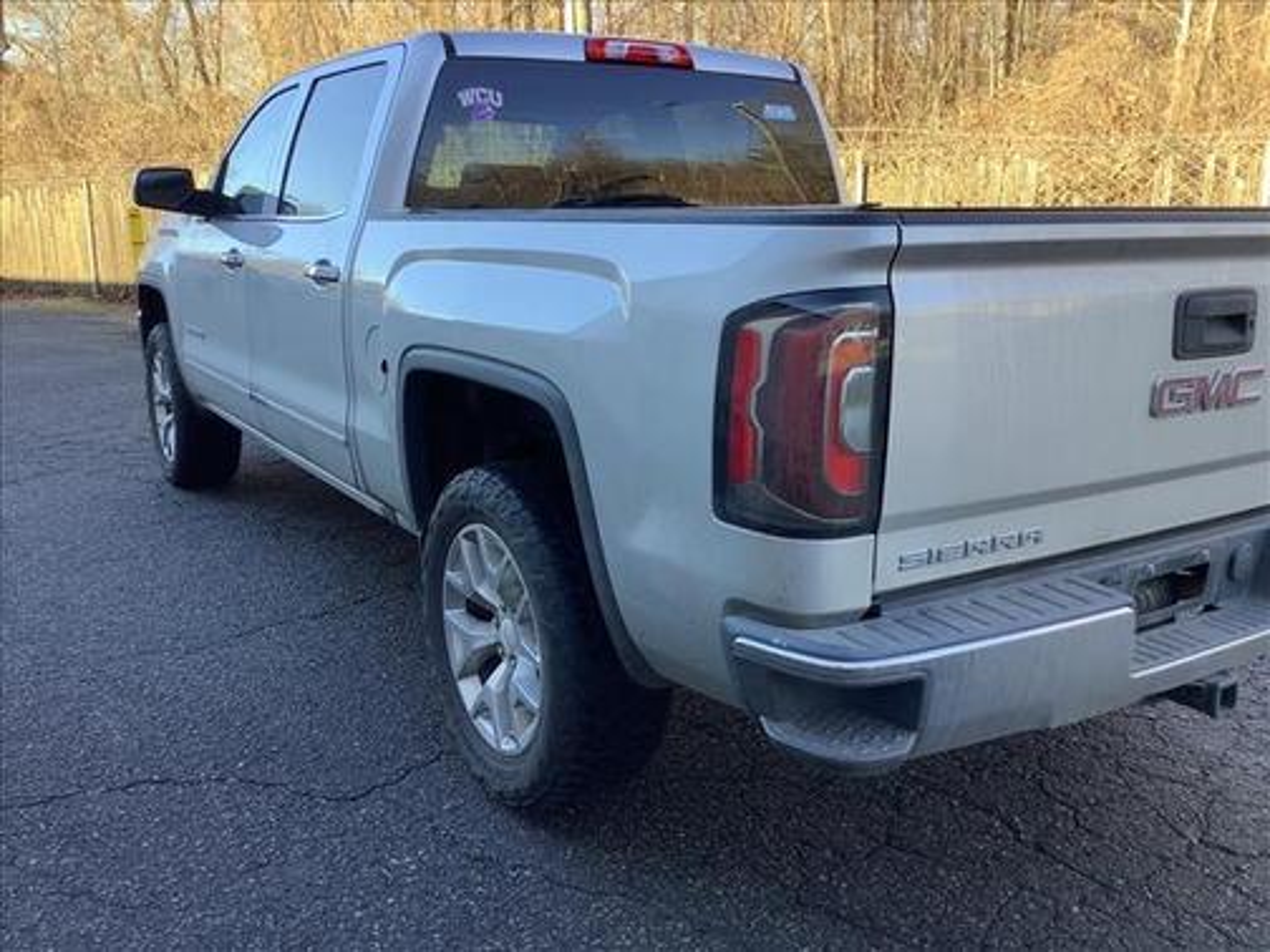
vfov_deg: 45.4
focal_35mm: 31
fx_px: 1137
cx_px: 635
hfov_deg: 58.4
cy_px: 476
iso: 40
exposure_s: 1/120
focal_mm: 3.3
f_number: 2.4
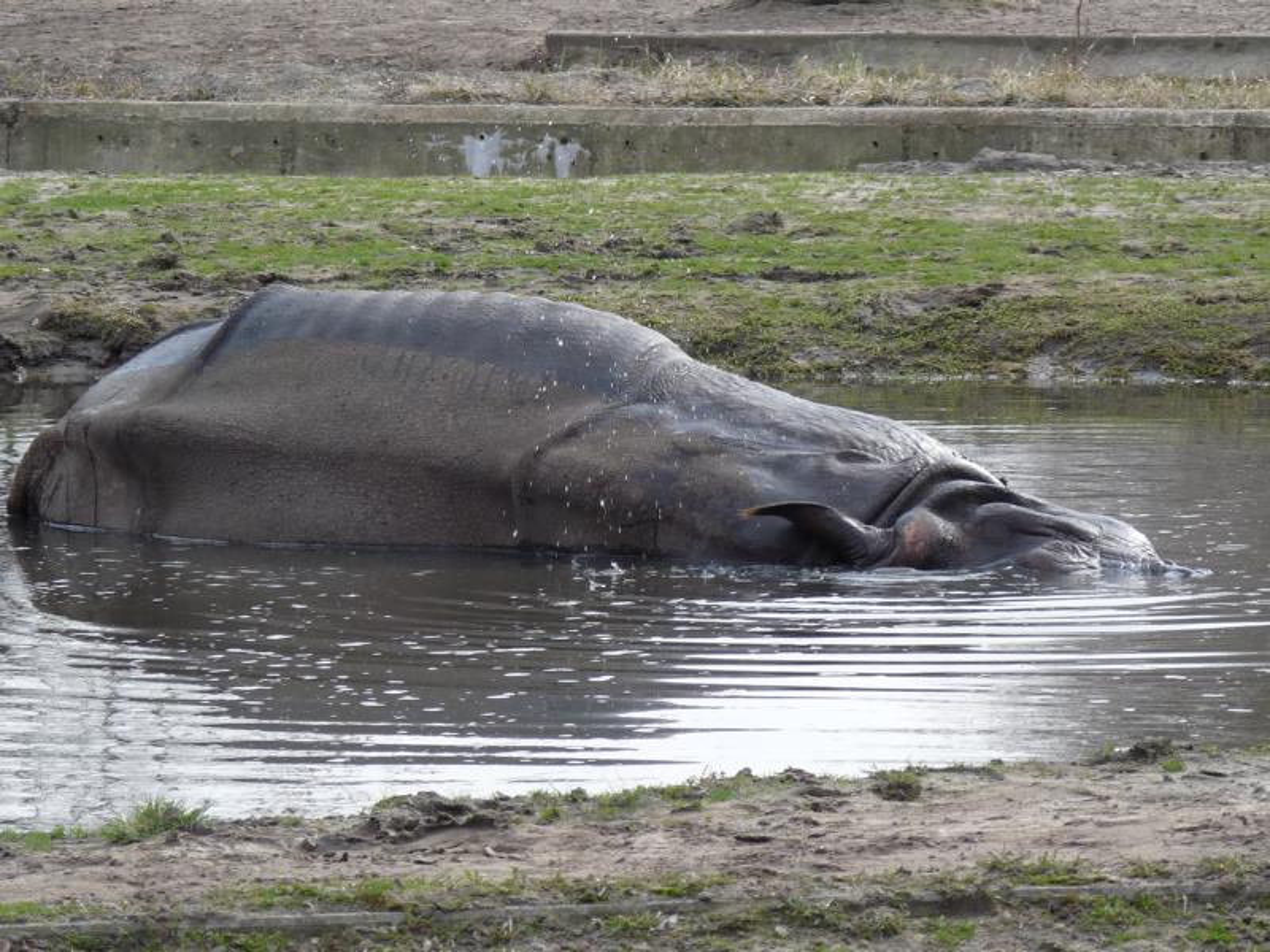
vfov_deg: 5.7
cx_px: 635
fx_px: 9539
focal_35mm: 260
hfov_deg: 7.6
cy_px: 476
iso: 100
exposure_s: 1/250
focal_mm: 32.7
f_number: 4
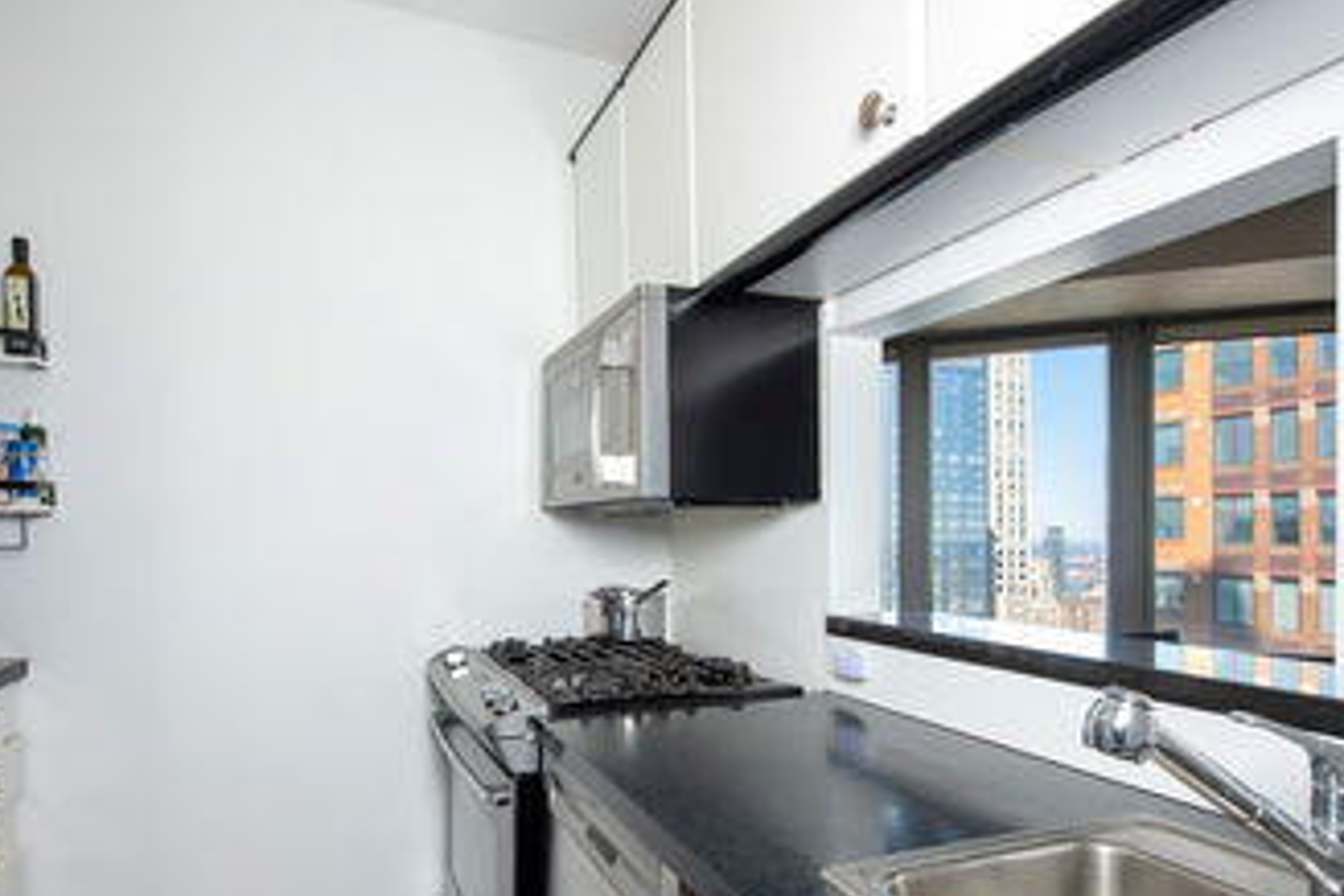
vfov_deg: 56.6
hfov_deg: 78.5
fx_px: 821
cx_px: 629
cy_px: 555
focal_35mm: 22
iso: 320
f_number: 11
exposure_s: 1/25
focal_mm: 15
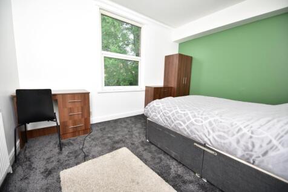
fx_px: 112
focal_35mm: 14
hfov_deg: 104.3
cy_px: 96
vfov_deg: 81.2
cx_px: 144
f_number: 2.8
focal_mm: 14
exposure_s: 1/160
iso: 500
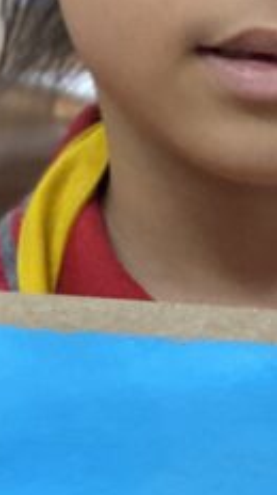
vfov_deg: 6.6
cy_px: 590
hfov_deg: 3.7
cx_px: 194
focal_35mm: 326
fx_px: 4269
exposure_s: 1/100
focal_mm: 6
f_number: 2
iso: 200
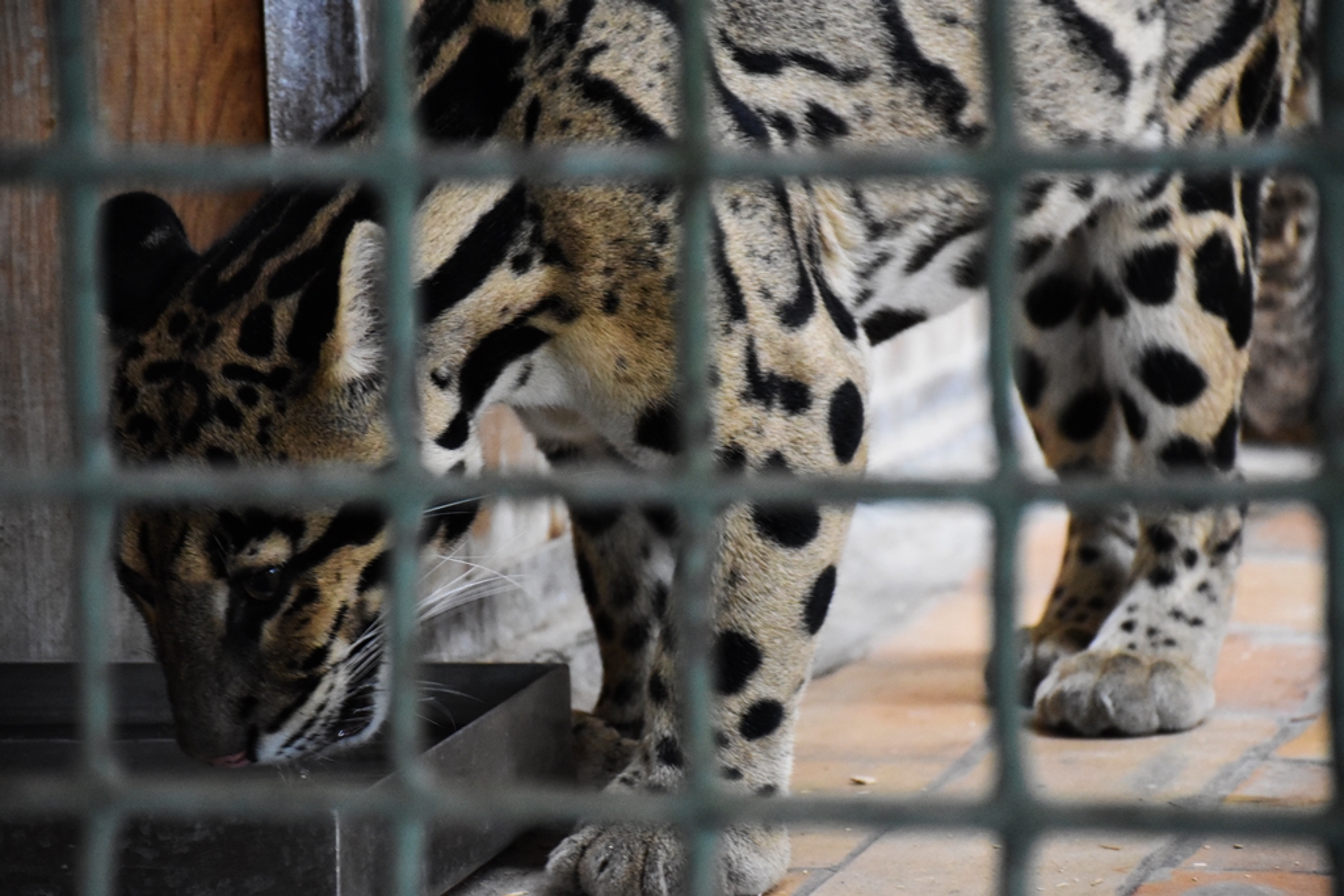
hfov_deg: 12.2
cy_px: 448
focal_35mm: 168
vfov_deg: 8.2
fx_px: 6272
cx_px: 672
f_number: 5.6
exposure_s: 1/125
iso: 5600
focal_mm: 112
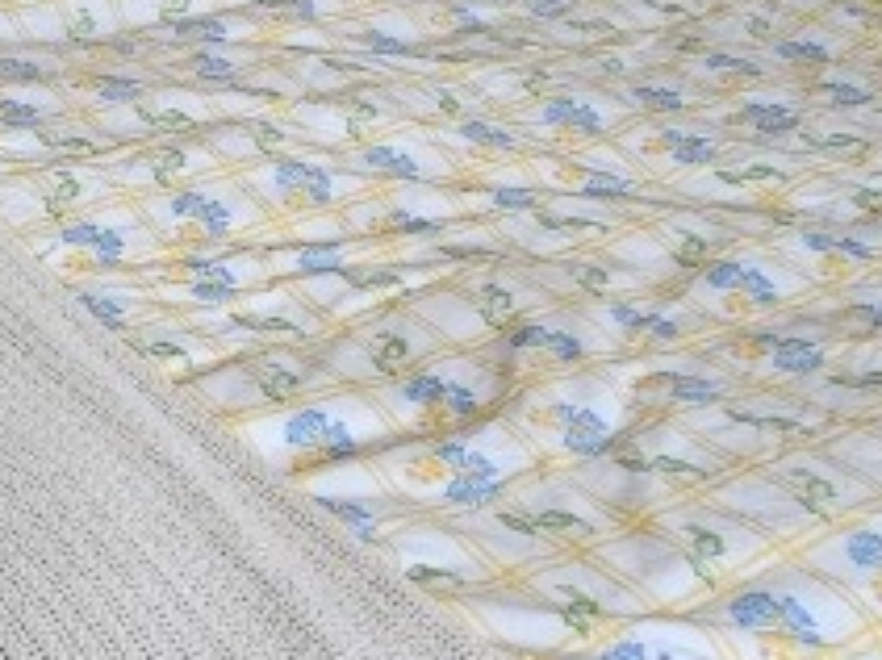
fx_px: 1604
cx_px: -431
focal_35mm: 63
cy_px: -167
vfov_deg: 21.3
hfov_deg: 24.3
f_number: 2.2
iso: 320
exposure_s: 1/60
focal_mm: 2.2
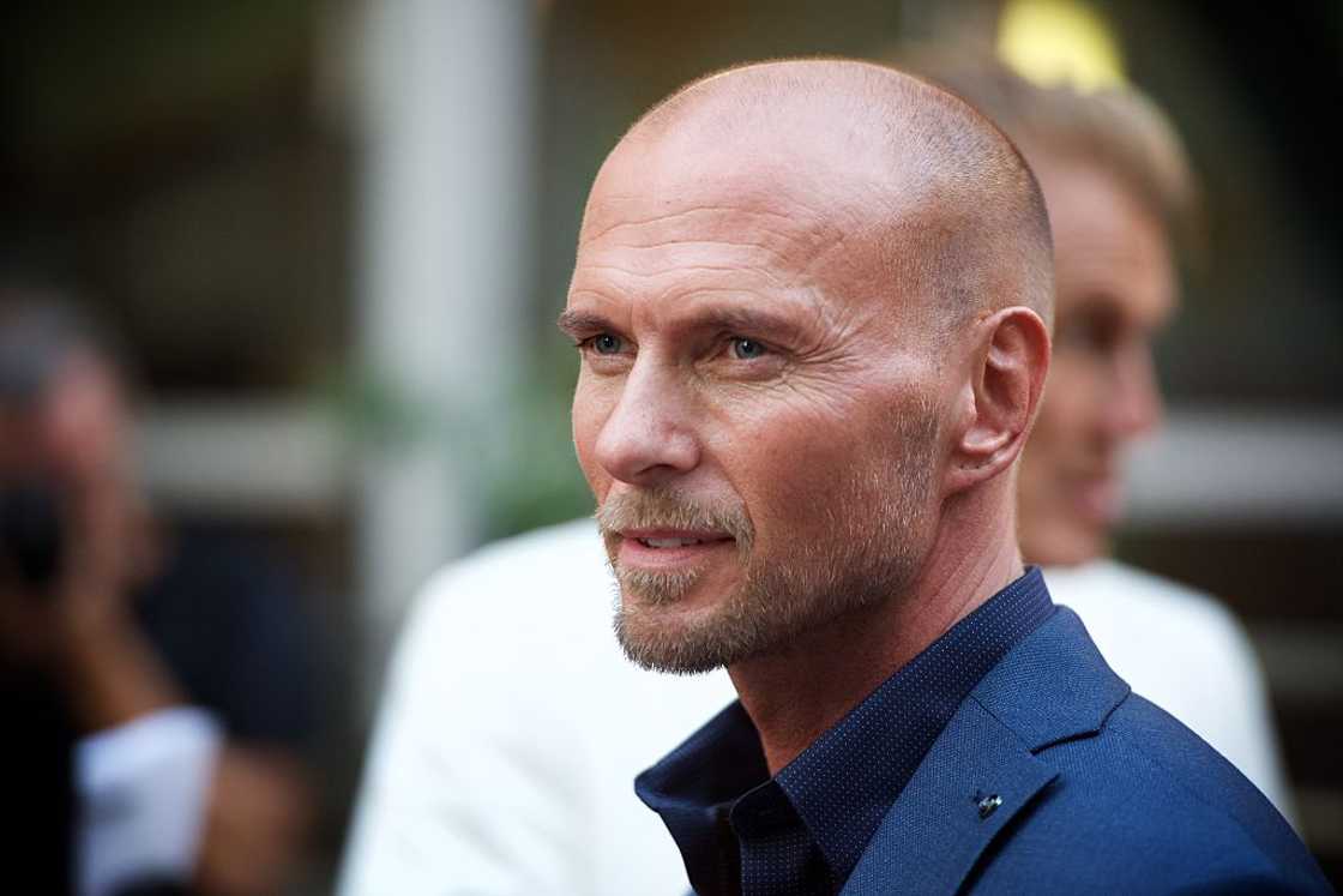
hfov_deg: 10.3
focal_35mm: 200
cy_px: 448
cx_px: 672
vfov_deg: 6.9
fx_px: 7462
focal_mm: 200
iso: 1250
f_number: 4
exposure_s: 1/160
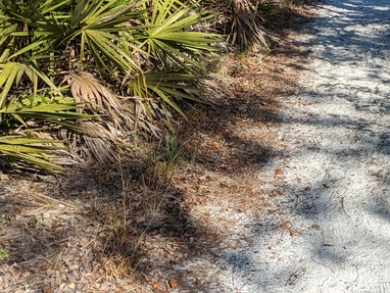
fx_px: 755
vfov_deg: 21.9
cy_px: 105
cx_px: 405
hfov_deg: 27.1
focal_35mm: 67
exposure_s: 1/1481
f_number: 1.89
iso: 45
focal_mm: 5.43
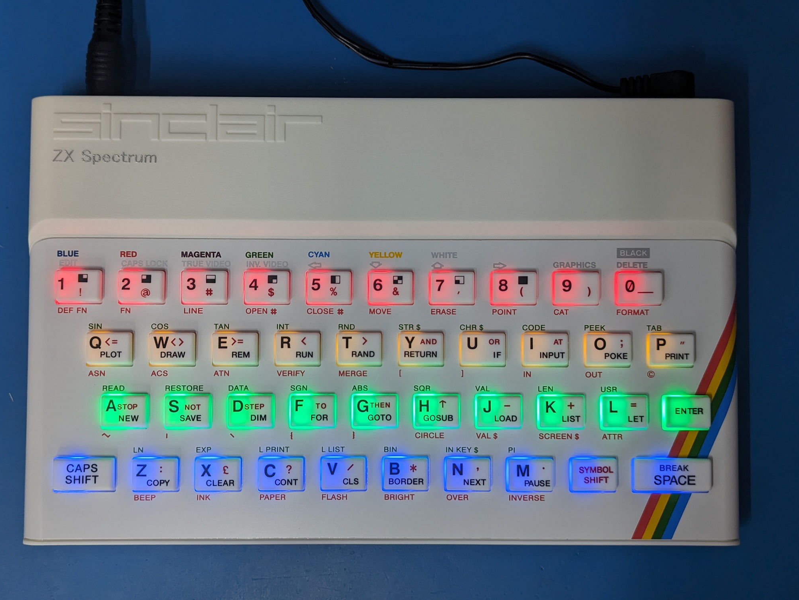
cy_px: 303
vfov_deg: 29.7
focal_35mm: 49
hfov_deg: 38.9
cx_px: 403
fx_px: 1131
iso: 50
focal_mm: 6.81
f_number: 1.85
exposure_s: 1/60
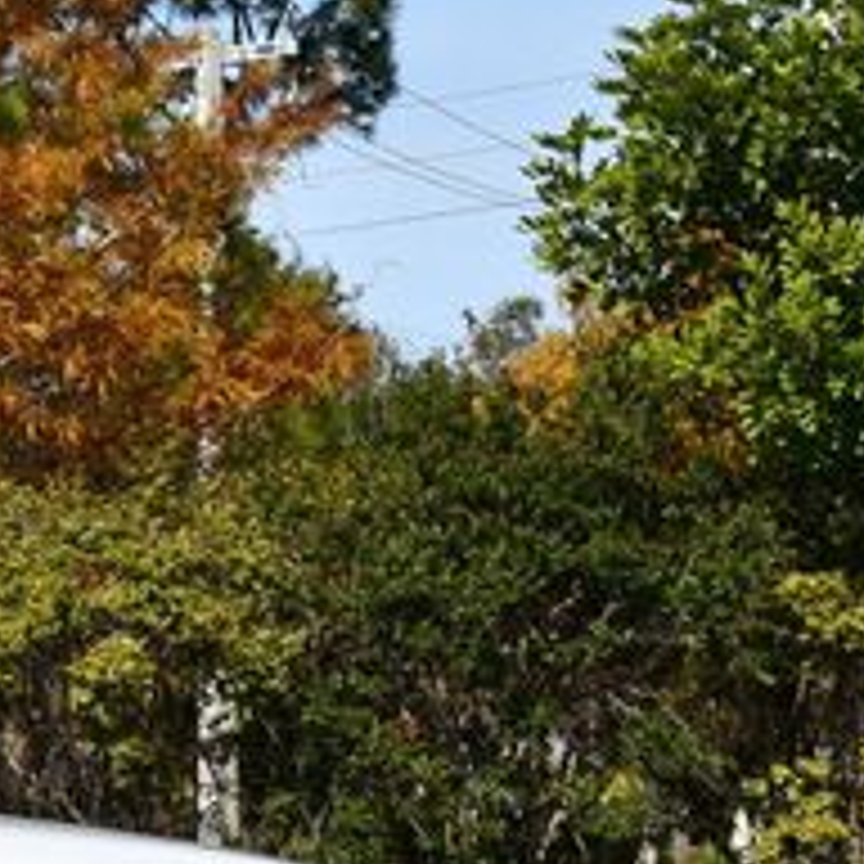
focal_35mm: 193
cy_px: 576
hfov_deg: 8.8
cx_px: -562
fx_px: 5450
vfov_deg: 9.1
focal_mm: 34
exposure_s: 1/320
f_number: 9
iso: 100
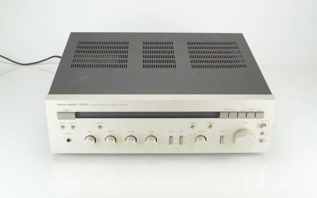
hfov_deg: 37.2
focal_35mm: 55
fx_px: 471
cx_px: 159
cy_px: 97
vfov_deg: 23.8
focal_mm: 35
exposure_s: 1/125
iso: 640
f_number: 5.6
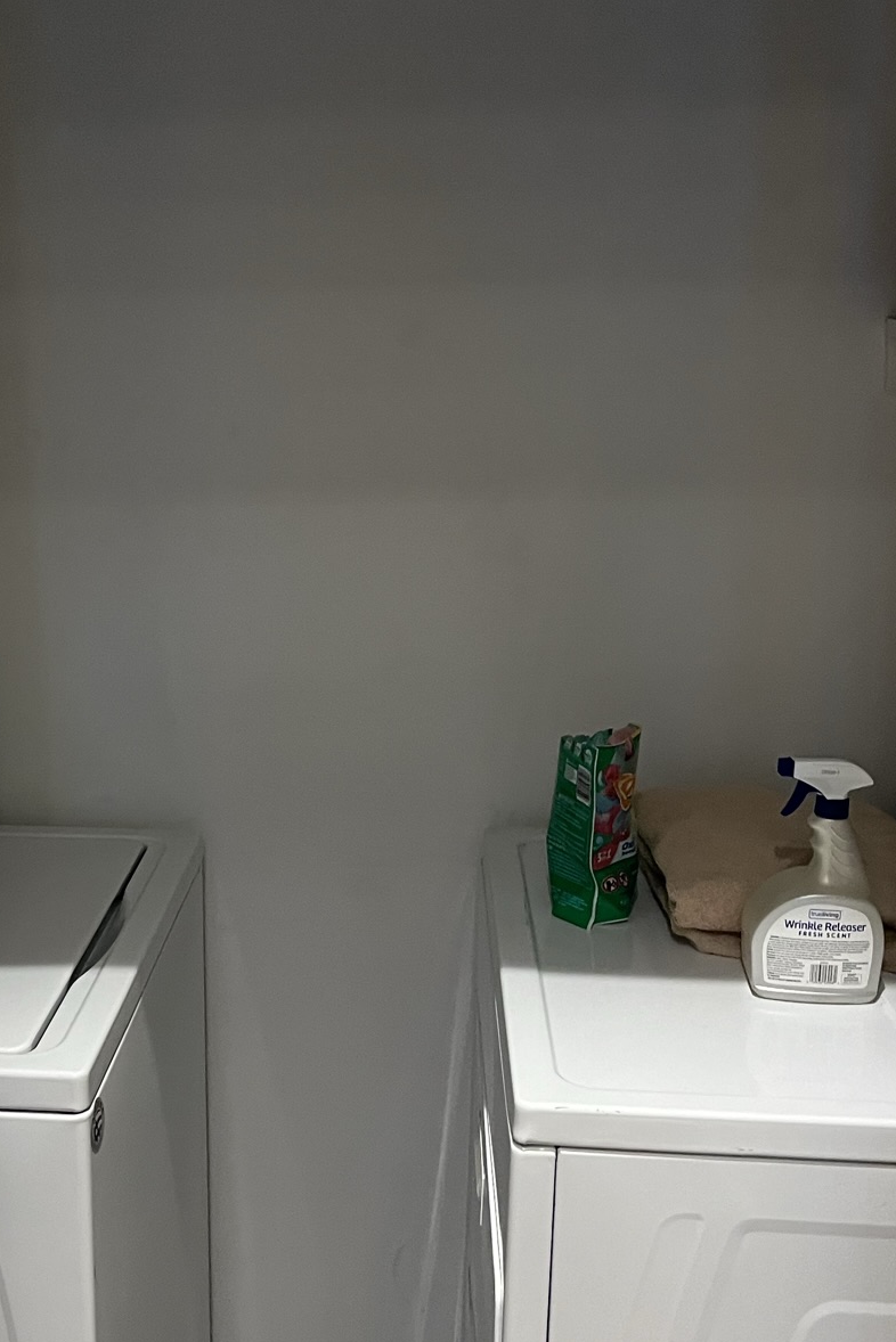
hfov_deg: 28.4
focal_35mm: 47
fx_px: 1753
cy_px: 682
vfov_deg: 41.9
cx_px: 284
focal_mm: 5.1
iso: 320
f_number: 1.6
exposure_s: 1/60
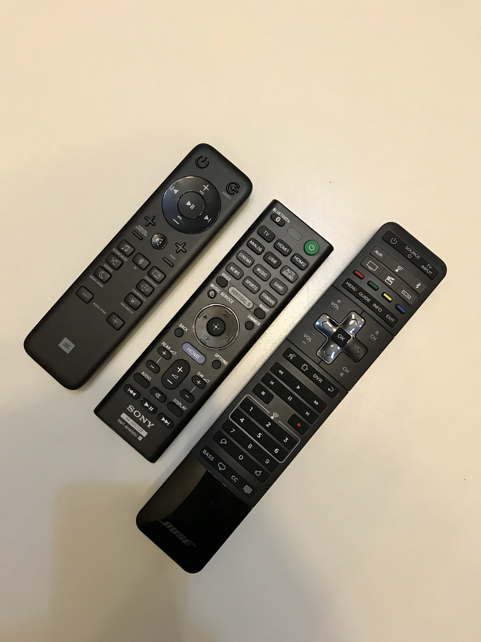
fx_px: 519
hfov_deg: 49.7
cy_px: 321
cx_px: 240
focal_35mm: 28
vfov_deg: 63.4
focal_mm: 3.99
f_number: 1.8
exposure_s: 1/17
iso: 100
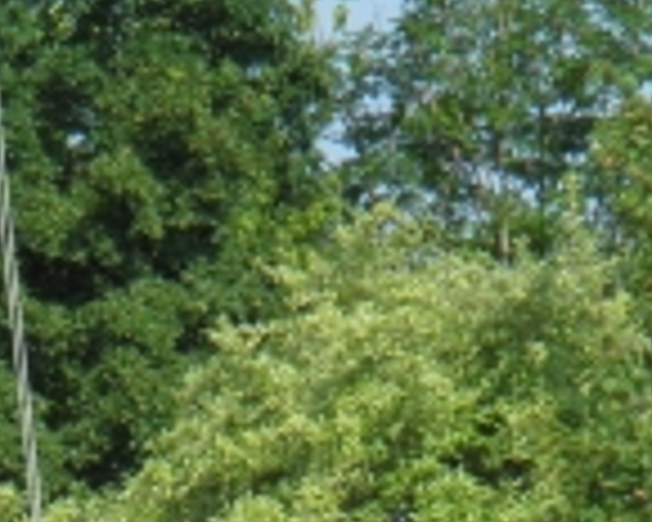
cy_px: 1030
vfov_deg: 4.6
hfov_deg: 5.8
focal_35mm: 335
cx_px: -36
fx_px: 6464
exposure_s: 1/500
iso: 50
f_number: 3.8
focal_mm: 11.2
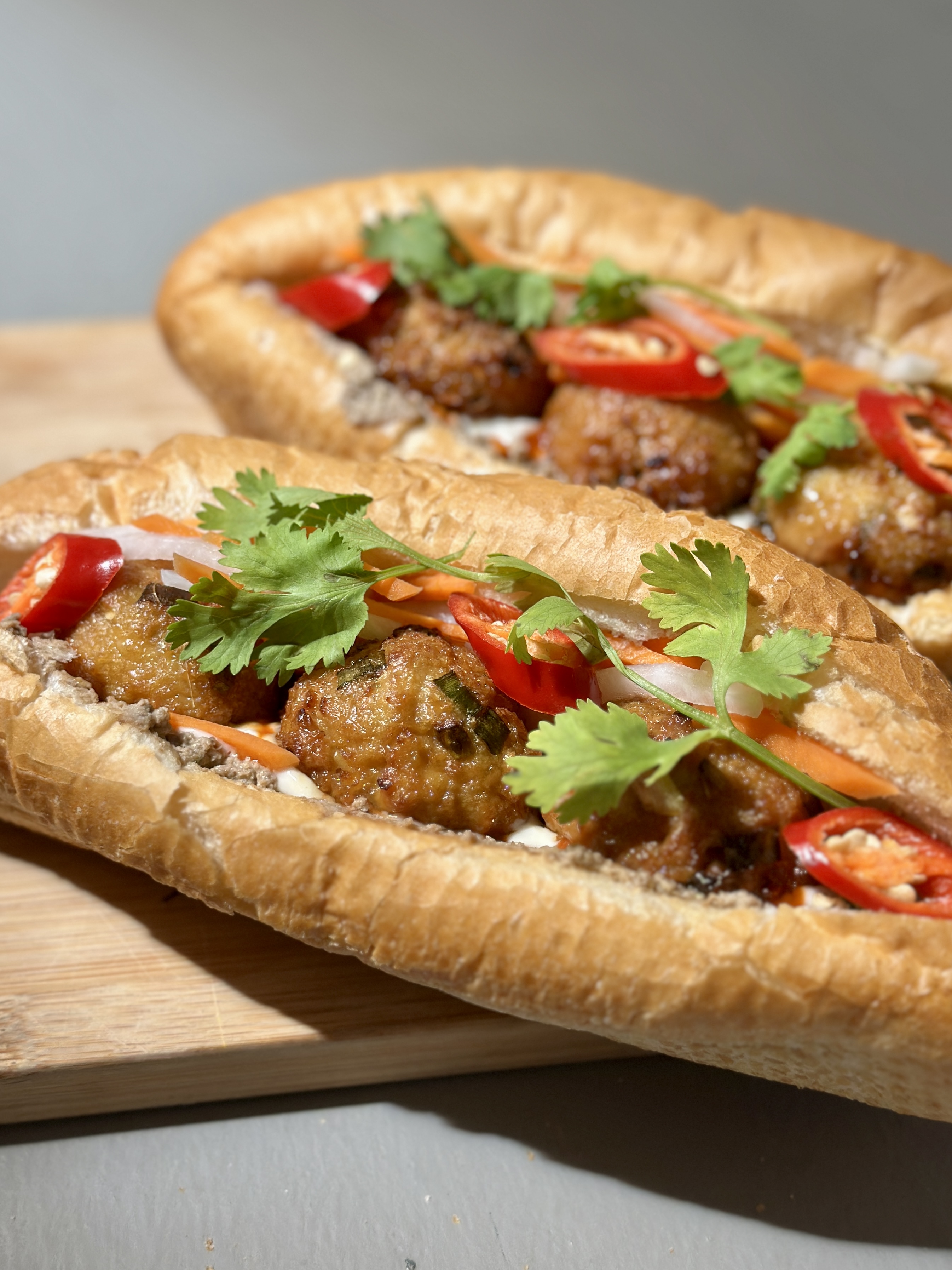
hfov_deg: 30.3
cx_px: 476
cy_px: 635
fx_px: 1760
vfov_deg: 39.7
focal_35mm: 48
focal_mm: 6.86
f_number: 1.78
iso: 80
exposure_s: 1/858
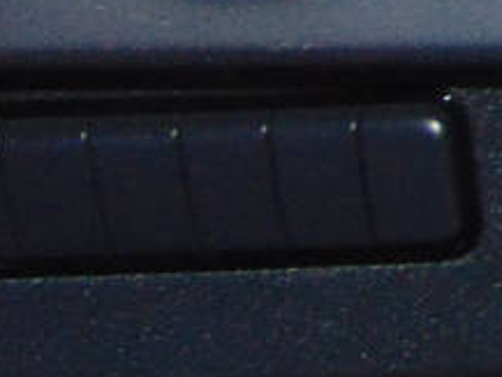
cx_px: 1673
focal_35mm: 184
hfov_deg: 8.4
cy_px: -305
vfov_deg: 7.8
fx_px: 2670
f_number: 3
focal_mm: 4.5
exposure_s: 1/30
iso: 200
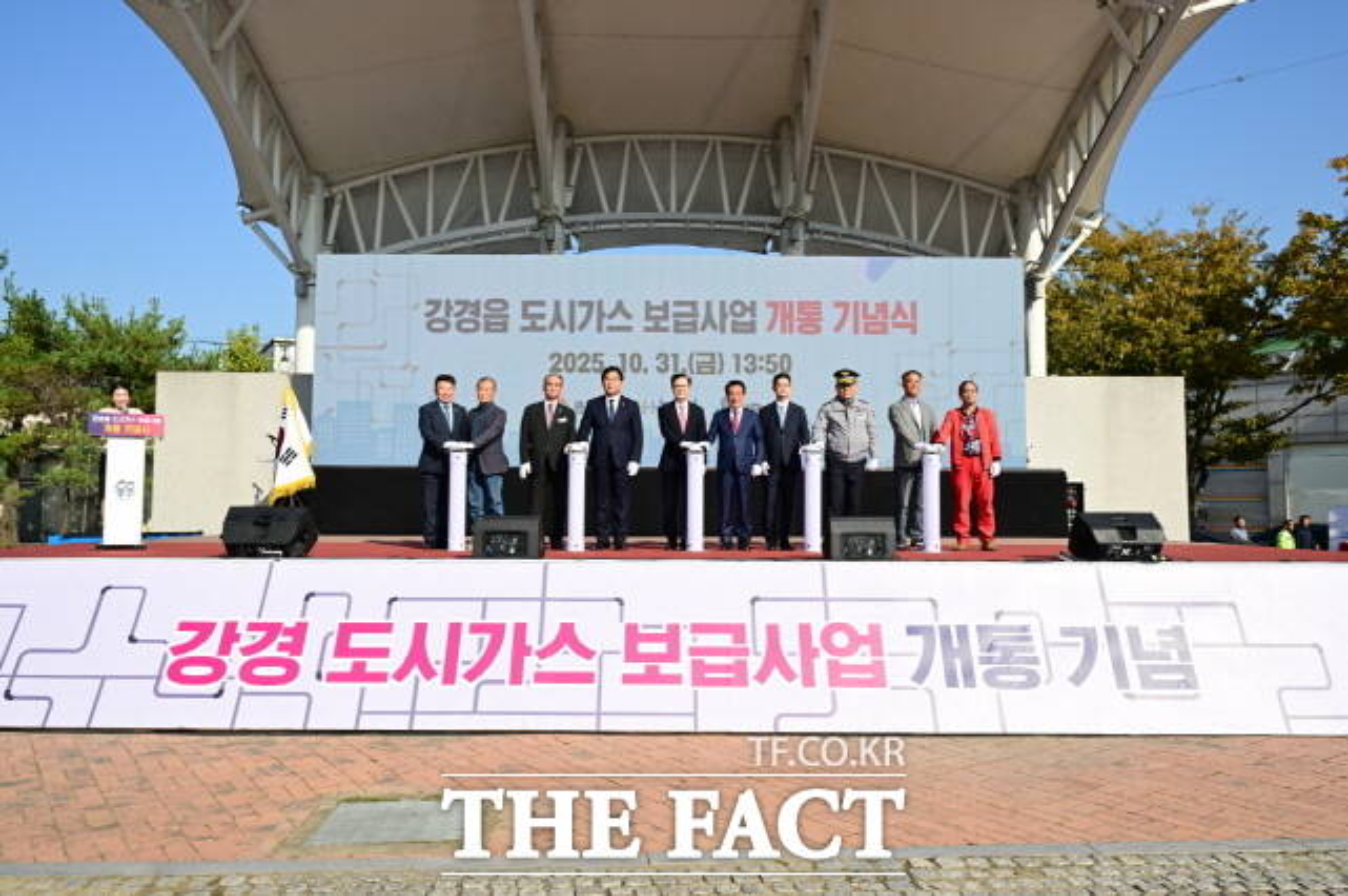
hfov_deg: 68.4
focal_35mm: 26
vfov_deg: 48.6
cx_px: 674
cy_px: 448
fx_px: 991
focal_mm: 26.5
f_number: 9
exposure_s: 1/200
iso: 100
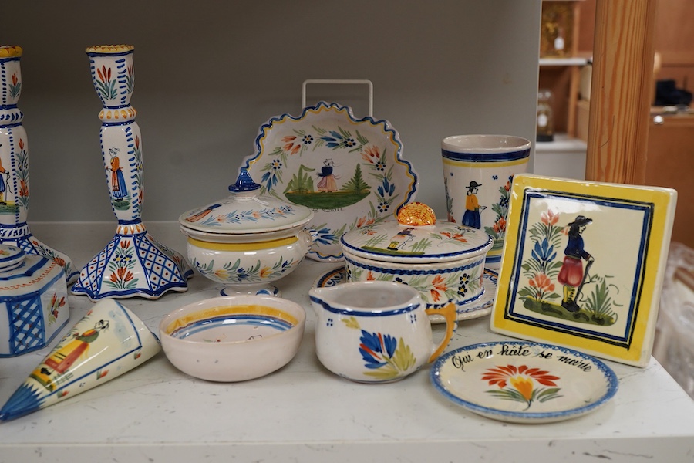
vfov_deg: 29.9
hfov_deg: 43.6
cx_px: 347
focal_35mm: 45
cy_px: 232
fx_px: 867
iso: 1250
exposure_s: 1/125
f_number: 10
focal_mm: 30
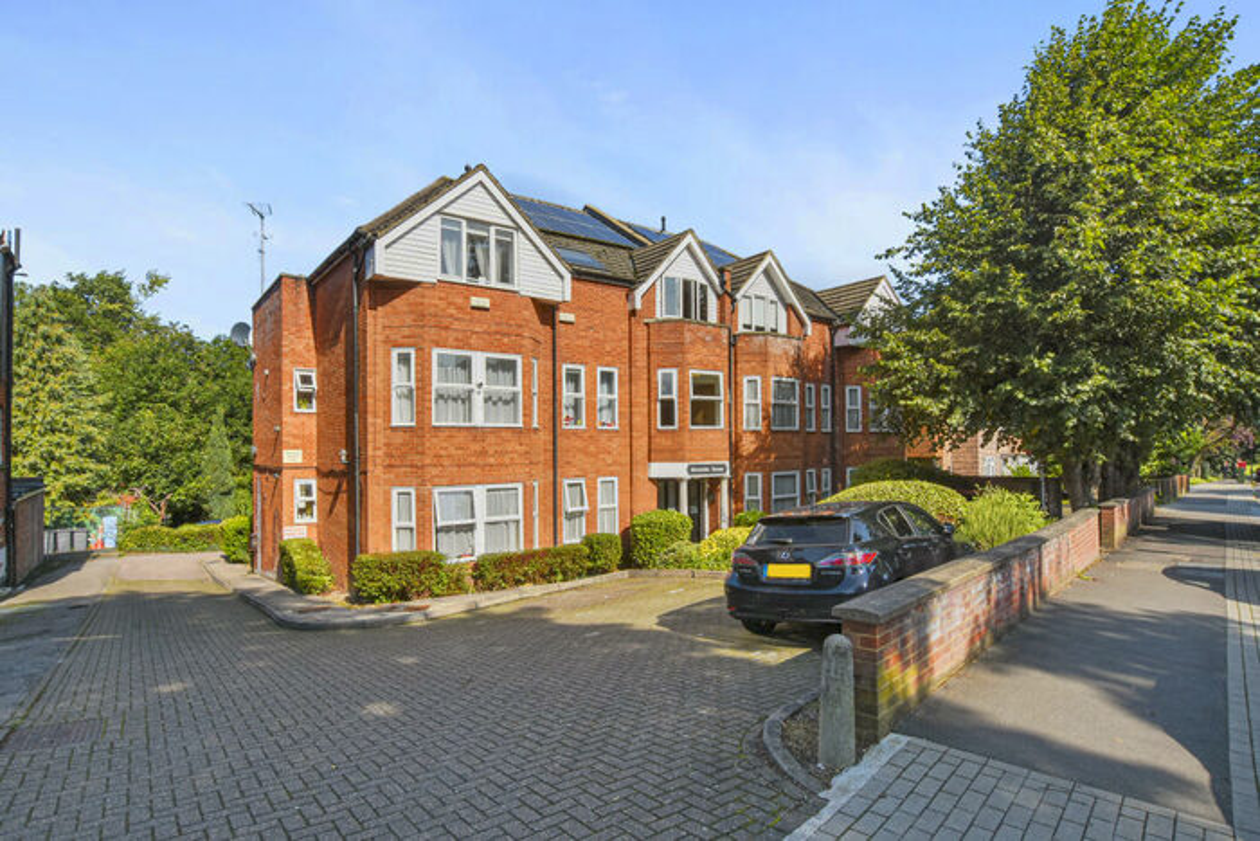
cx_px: 630
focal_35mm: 18
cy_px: 420
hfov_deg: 90.0
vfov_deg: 67.4
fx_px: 630
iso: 200
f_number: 11
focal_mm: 12
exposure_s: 1/200
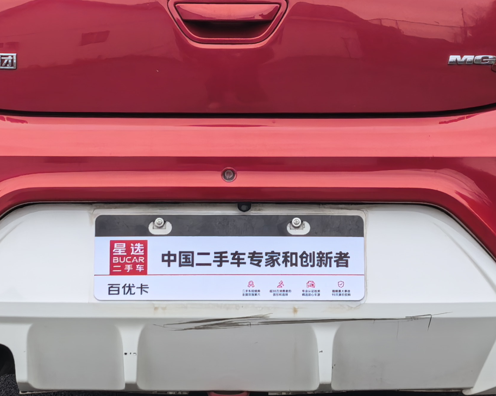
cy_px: 77
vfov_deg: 8.8
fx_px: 2569
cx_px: 216
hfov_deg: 11.0
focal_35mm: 175
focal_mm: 6.98
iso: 125
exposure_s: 1/1045
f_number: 2
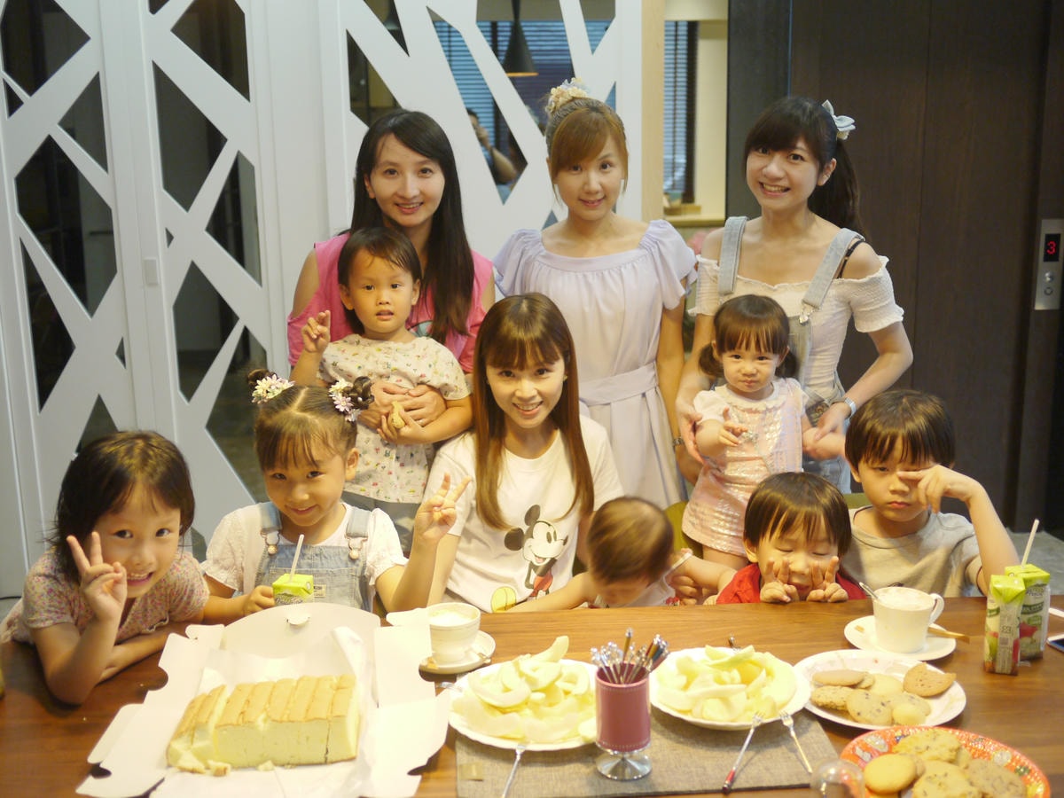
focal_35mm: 40
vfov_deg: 36.0
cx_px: 532
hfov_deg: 46.8
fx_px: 1229
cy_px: 399
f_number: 1.7
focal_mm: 20
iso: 320
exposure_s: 1/60
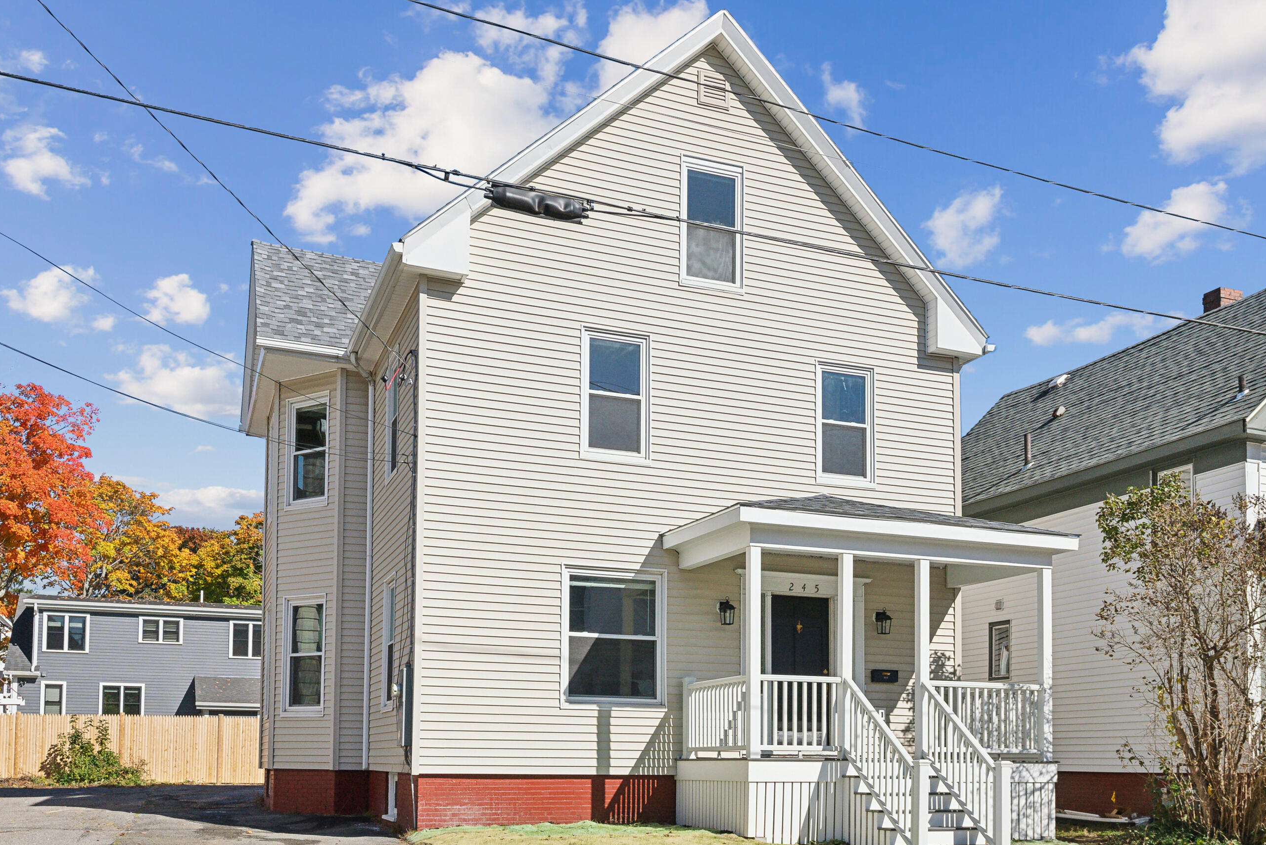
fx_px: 1196
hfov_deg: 55.6
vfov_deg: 38.9
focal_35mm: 34
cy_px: 455
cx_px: 714
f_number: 7.1
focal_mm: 29
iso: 800
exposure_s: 1/3200
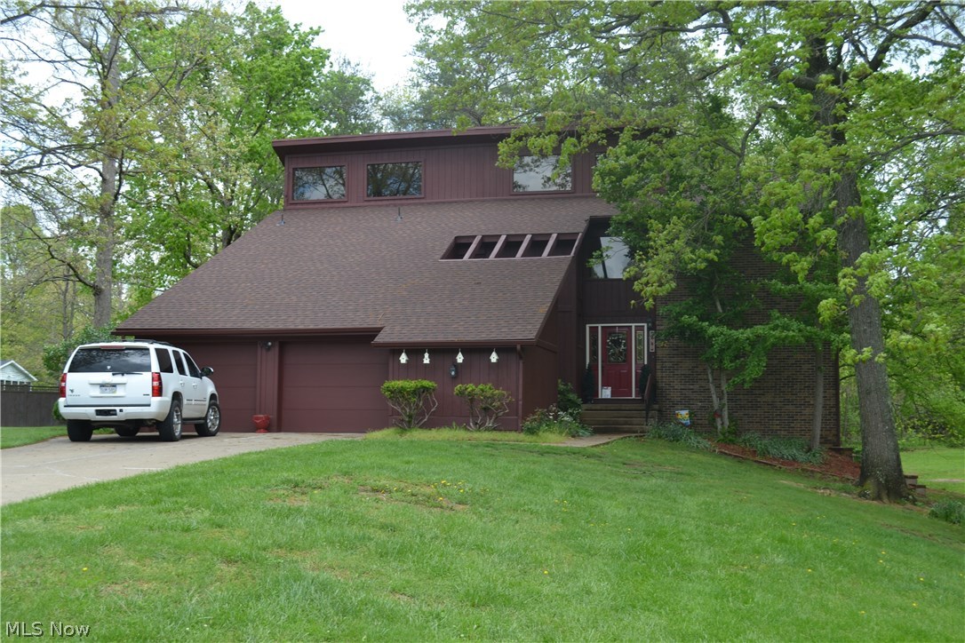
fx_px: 1166
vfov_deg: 30.8
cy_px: 322
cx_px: 482
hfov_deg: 45.0
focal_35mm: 44
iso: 100
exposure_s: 1/125
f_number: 5.6
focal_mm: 29
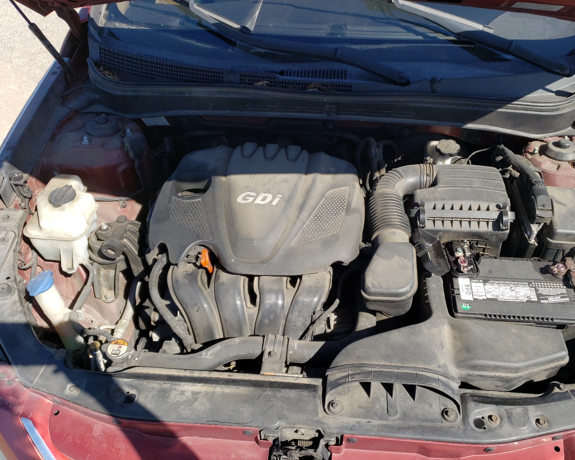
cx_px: 331
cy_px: 238
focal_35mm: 30
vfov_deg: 48.5
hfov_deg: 58.5
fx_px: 510
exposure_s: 1/1667
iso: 50
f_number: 1.5
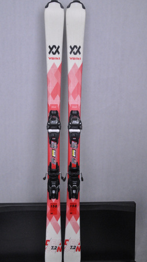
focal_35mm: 35
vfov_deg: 56.6
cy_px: 132
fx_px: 242
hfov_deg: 33.7
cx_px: 63
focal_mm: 22
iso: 3200
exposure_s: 1/125
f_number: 9.5
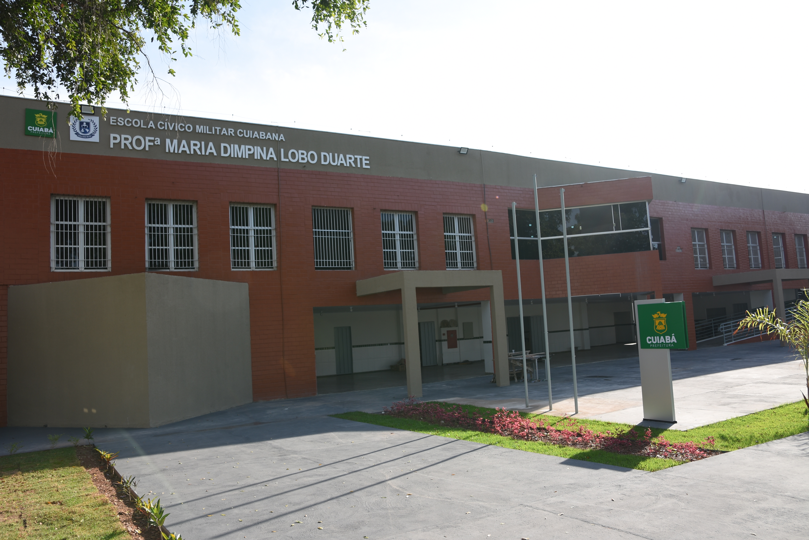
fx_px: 573
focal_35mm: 26
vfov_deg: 50.4
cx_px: 404
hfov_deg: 70.4
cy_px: 270
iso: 100
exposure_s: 1/250
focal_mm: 17
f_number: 5.6
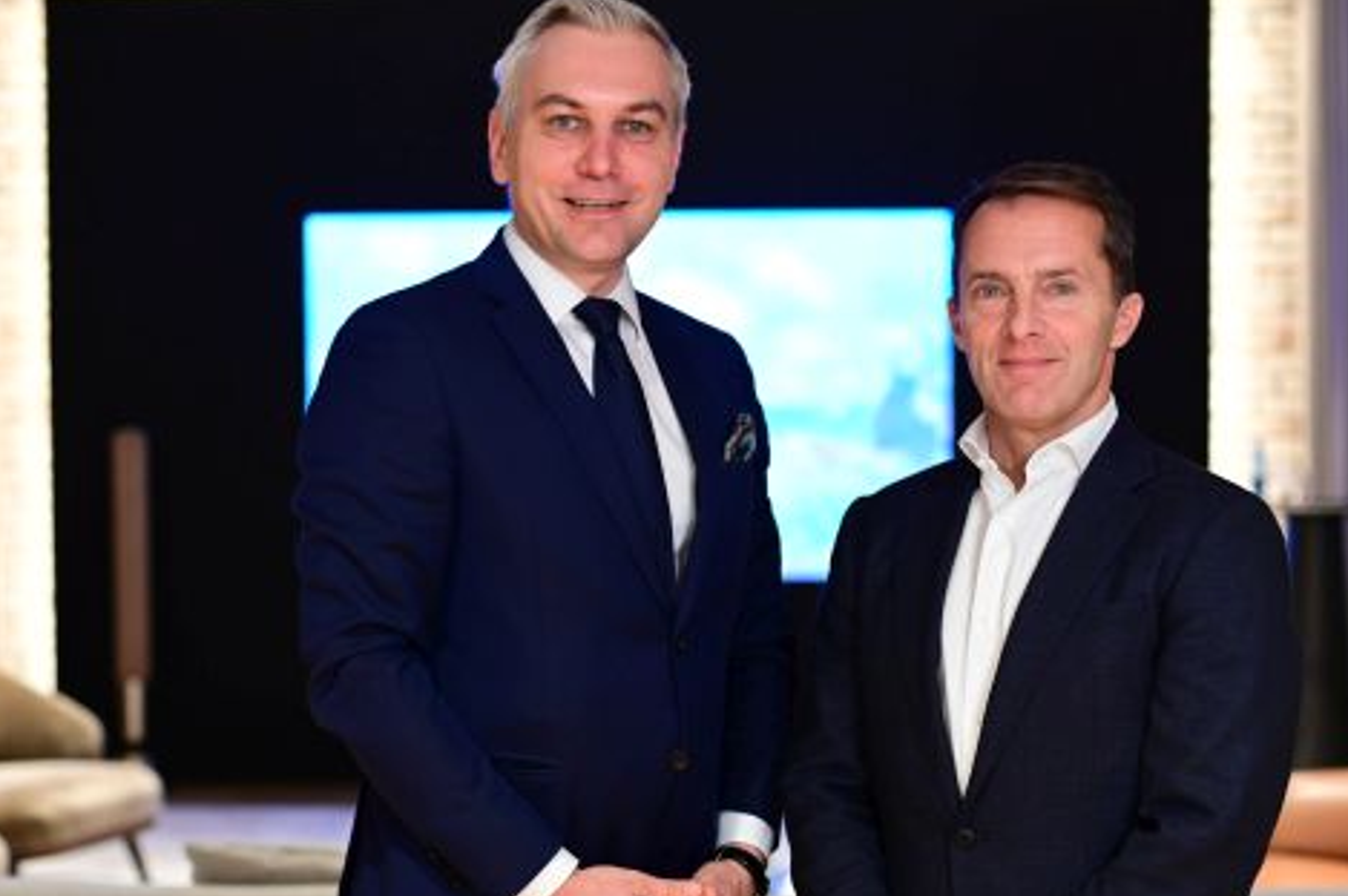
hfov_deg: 31.4
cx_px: 621
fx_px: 2395
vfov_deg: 21.2
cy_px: 564
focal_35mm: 64
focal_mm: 50
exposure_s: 1/200
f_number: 2.5
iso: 2500
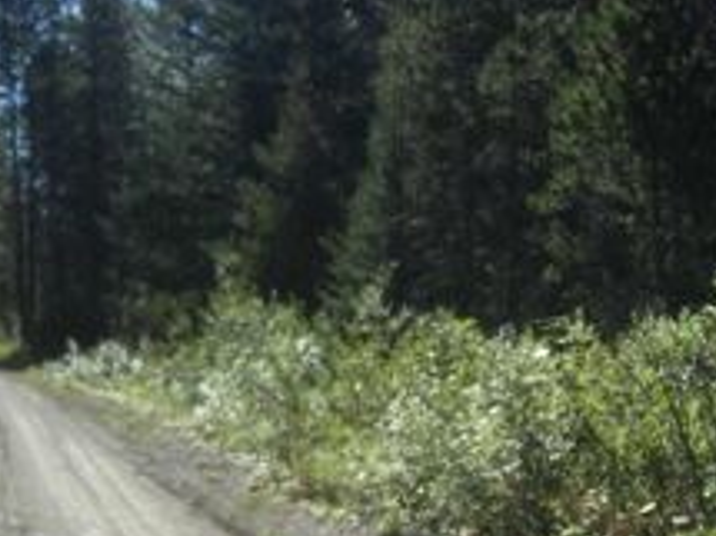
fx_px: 1488
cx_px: -30
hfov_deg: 25.5
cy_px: 408
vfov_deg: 20.3
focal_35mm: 72
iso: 25
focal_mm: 3.3
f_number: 2.4
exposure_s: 1/799
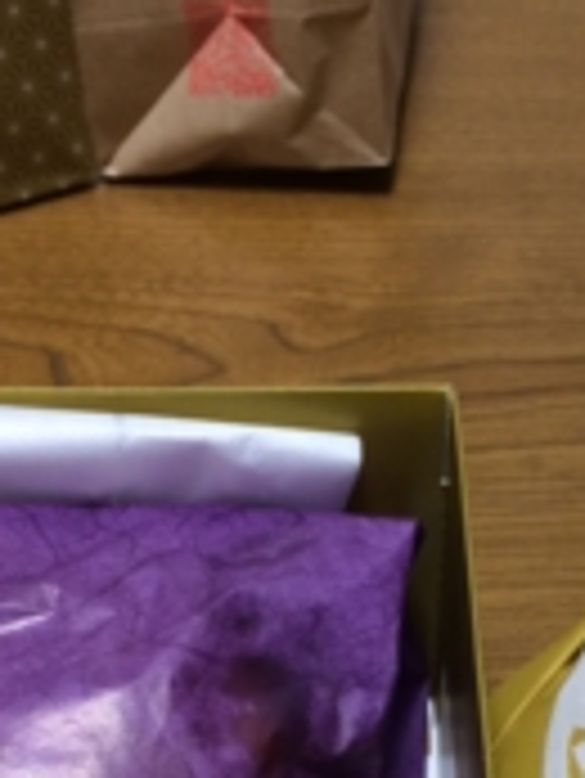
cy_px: 720
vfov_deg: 27.7
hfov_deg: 21.9
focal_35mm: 67
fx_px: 1508
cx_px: 342
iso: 100
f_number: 2.2
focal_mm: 4.15
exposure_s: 1/30
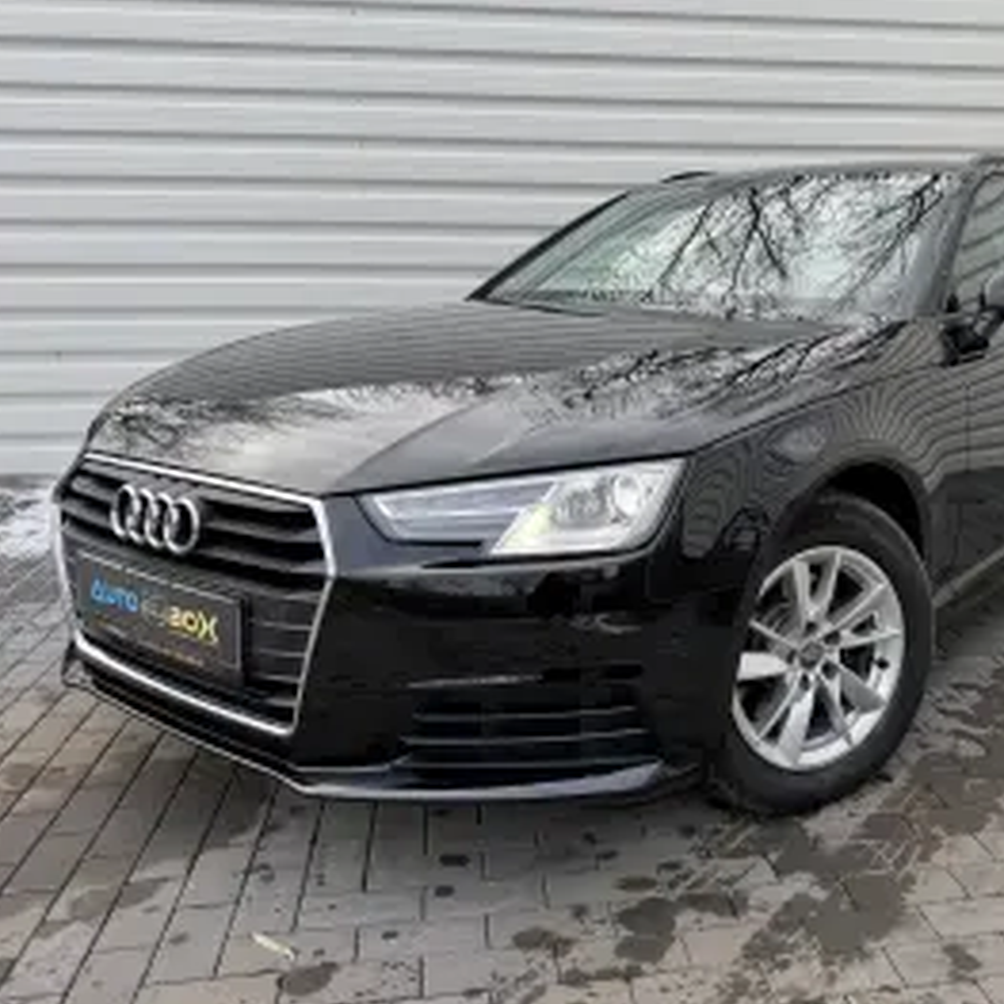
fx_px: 952
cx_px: 641
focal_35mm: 29
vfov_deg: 55.6
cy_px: 500
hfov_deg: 54.8
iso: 80
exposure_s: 1/931
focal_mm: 6.76
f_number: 1.78
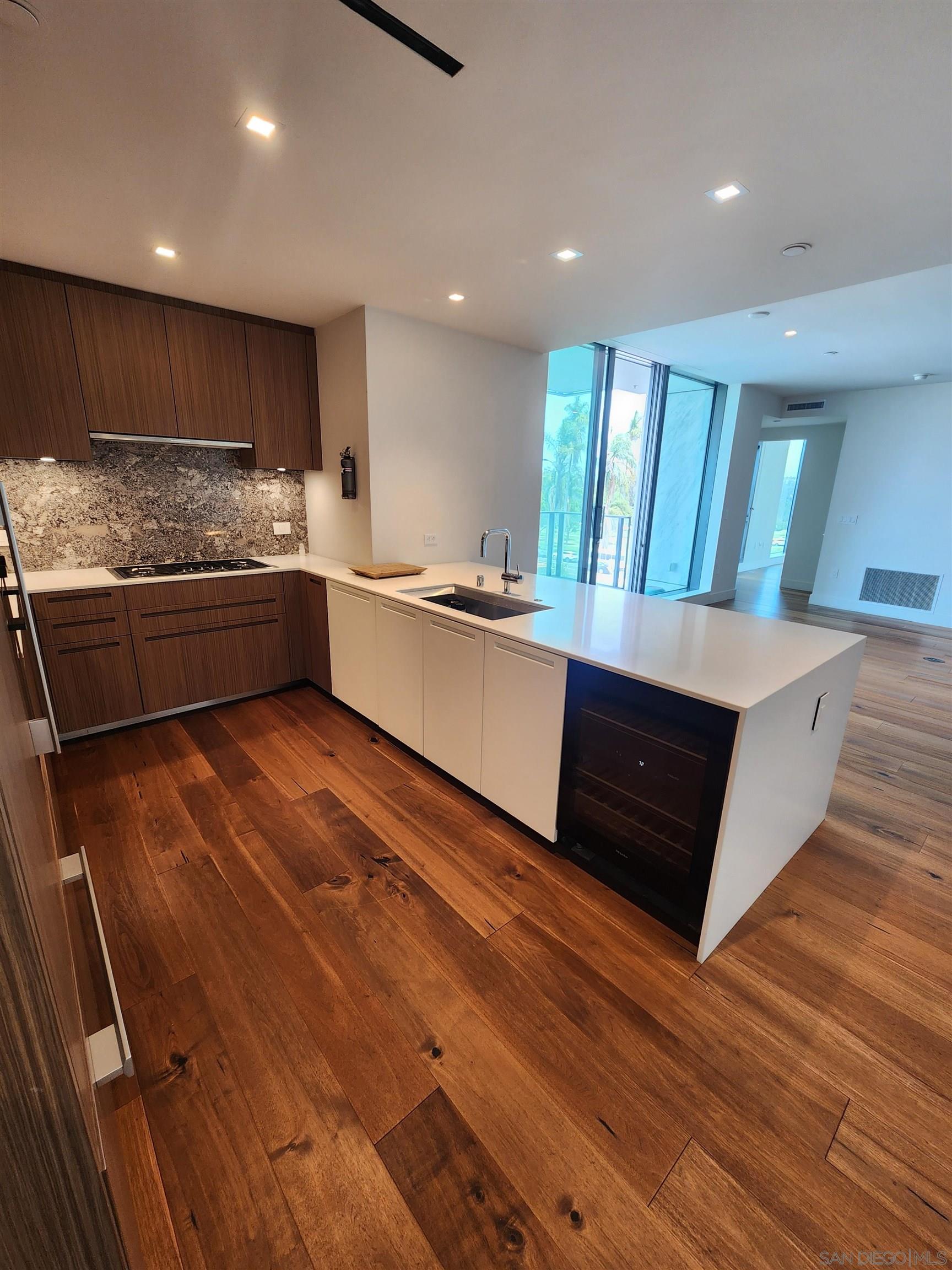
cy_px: 635
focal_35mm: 13
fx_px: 477
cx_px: 476
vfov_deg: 106.2
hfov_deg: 89.9
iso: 125
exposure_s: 1/60
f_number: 2.2
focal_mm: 2.2
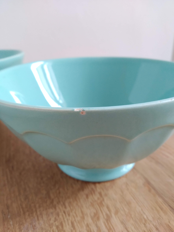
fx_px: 174
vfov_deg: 67.3
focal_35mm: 26
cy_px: 116
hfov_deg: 53.1
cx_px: 87
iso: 800
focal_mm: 3.82
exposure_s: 1/17
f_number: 2.2
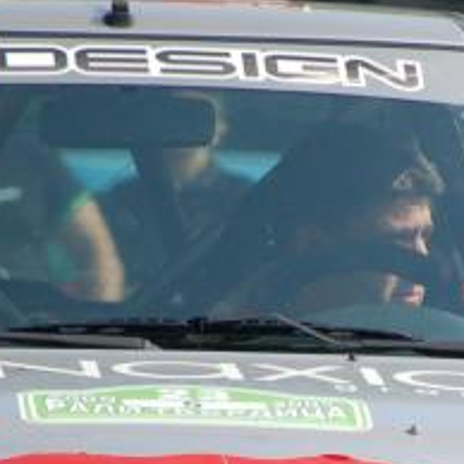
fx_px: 20367
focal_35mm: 1343
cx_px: 431
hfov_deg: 1.3
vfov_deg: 1.3
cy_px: 561
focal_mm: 200
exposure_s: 1/1250
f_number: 5.6
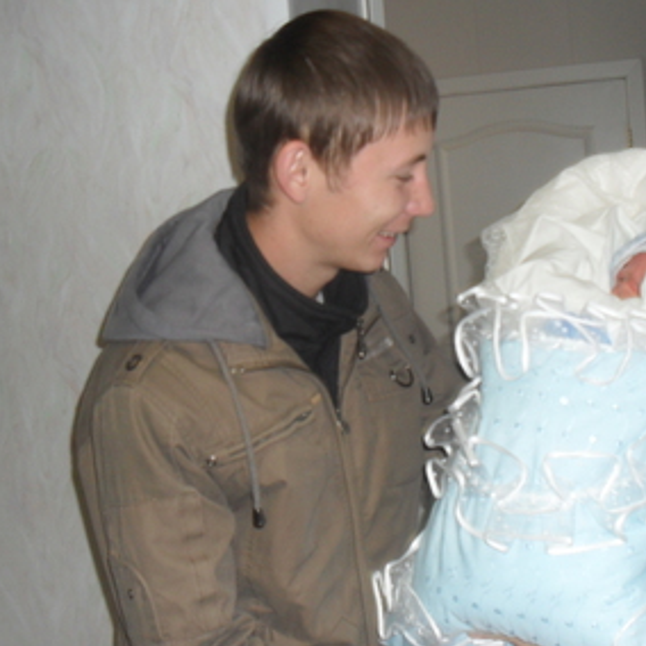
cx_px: 425
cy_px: 325
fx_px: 1035
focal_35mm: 49
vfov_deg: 34.7
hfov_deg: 34.4
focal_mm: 6.3
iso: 200
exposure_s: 1/45
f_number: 3.2
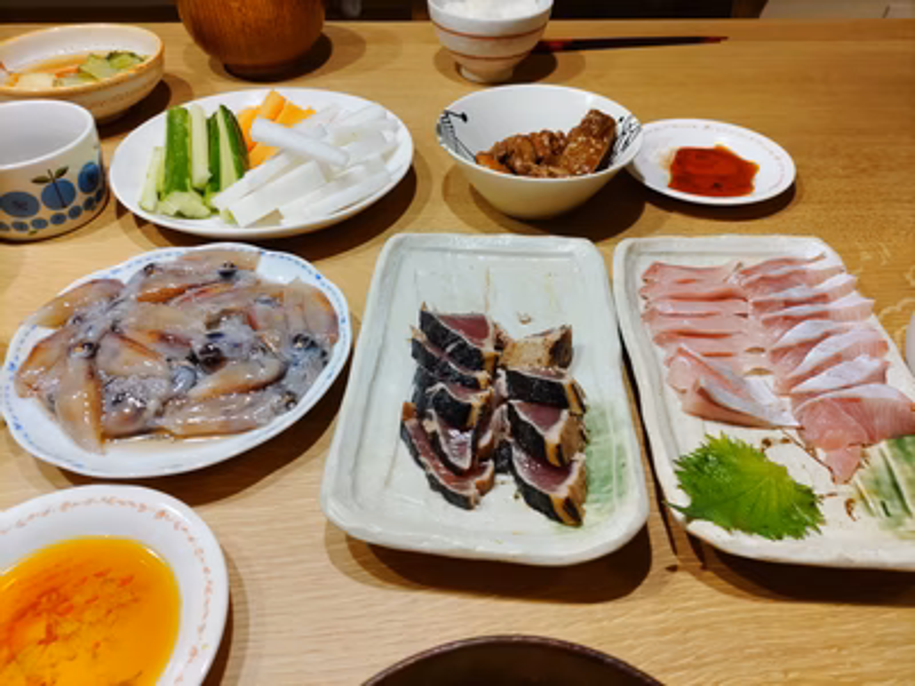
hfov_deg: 67.3
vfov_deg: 53.1
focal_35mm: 26
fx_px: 687
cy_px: 343
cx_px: 458
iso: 308
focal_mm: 4.8
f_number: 1.79
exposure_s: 1/50
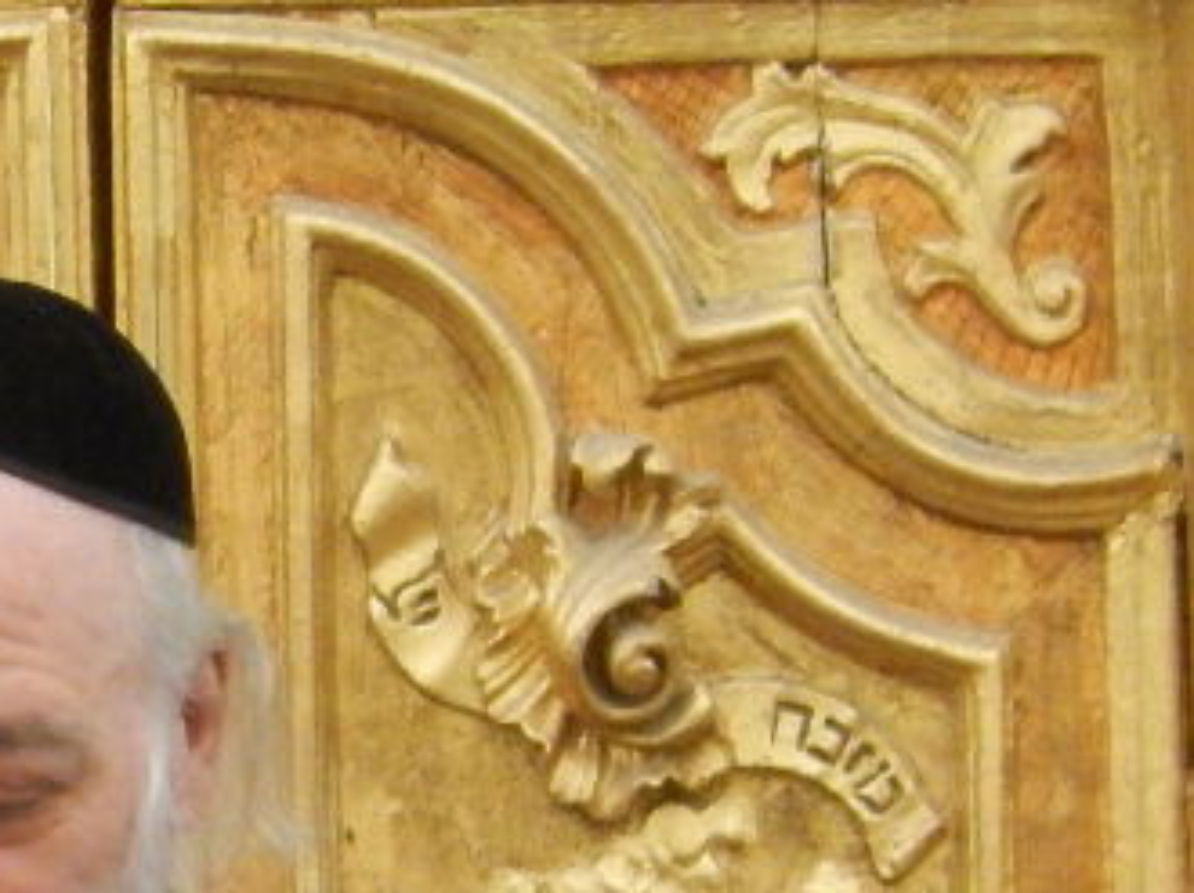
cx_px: -264
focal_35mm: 1630
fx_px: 56182
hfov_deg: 1.2
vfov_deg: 0.9
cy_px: 926
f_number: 6.2
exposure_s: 1/15
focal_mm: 75.4
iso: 800
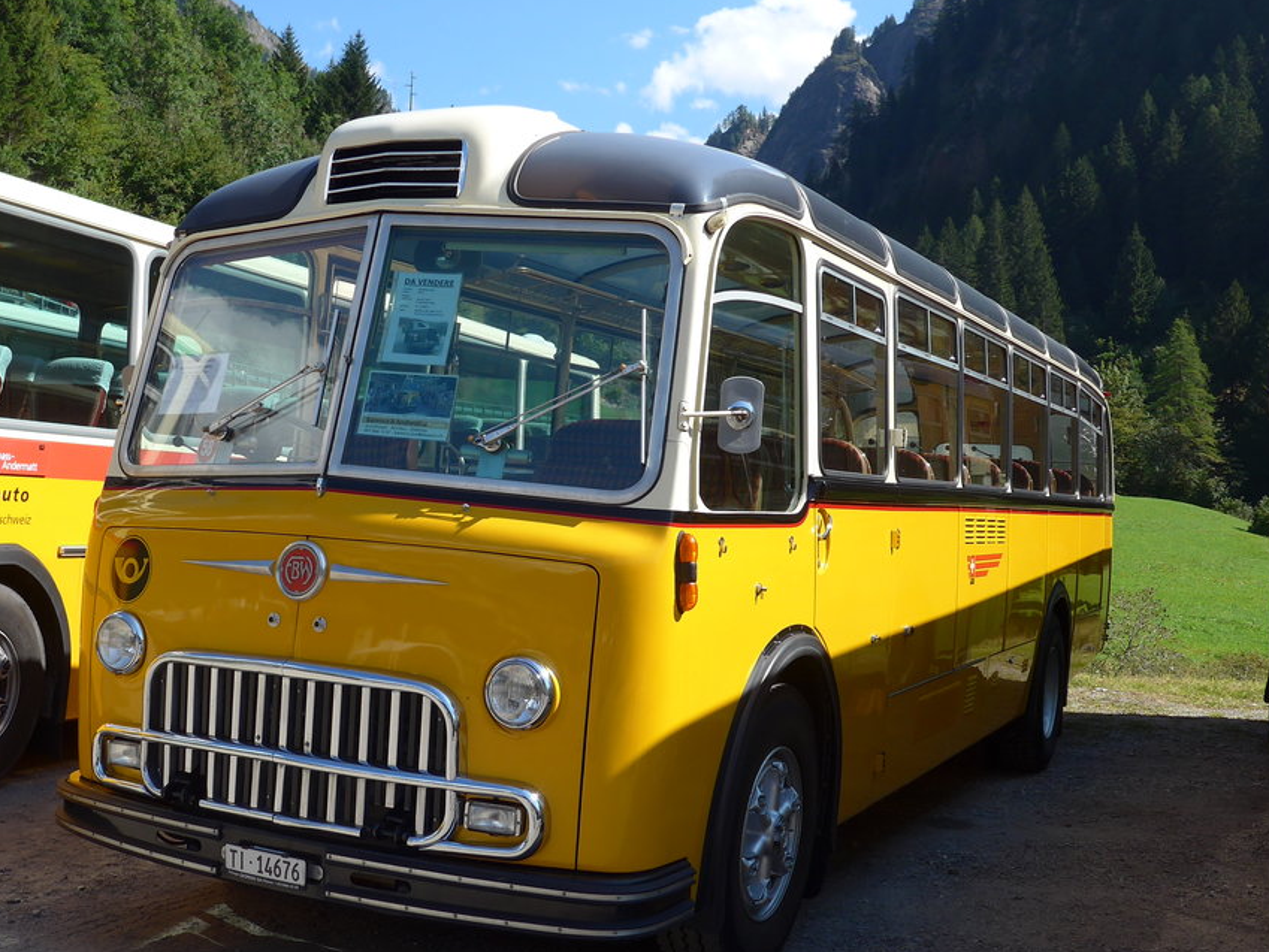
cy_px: 531
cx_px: 462
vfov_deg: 35.1
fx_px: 1503
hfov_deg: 45.3
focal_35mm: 41
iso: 80
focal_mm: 6
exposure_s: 1/800
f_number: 2.8
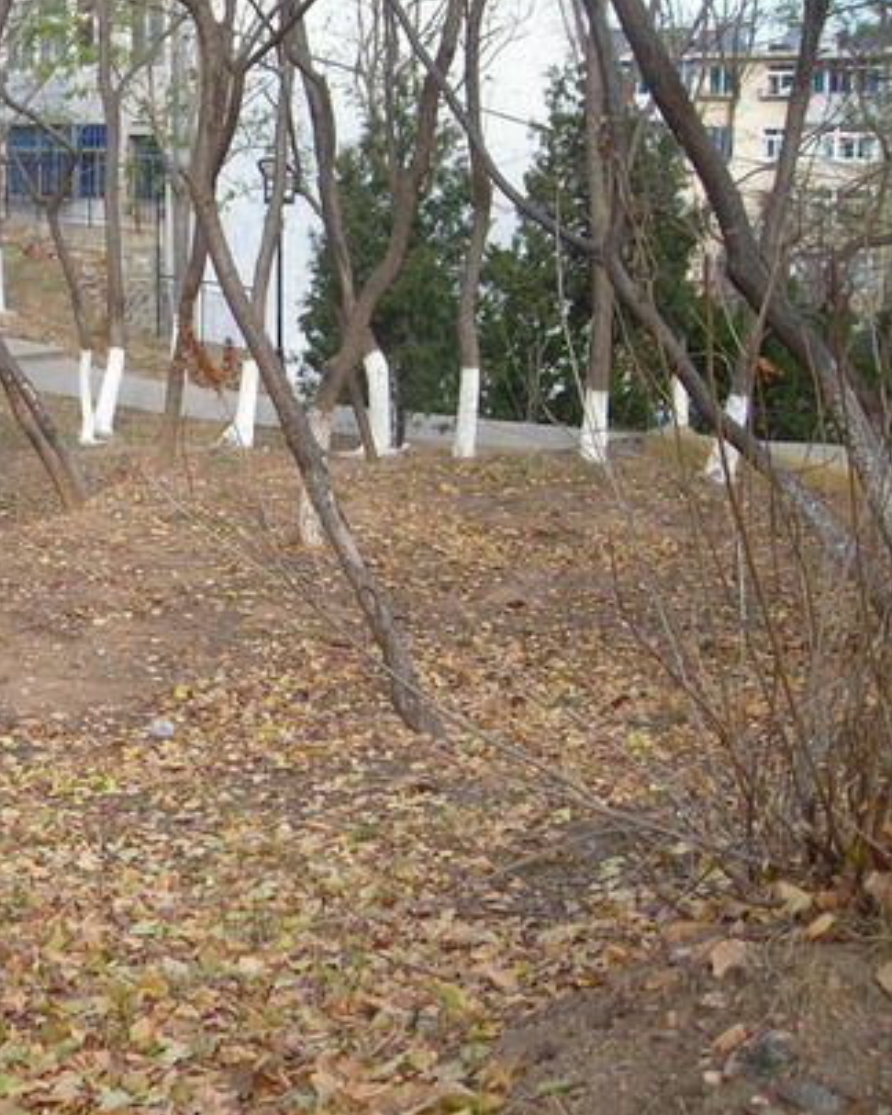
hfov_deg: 26.6
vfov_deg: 34.1
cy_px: 504
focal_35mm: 55
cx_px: 74
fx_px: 1815
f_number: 3.2
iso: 50
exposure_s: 1/83.8
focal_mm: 6.3
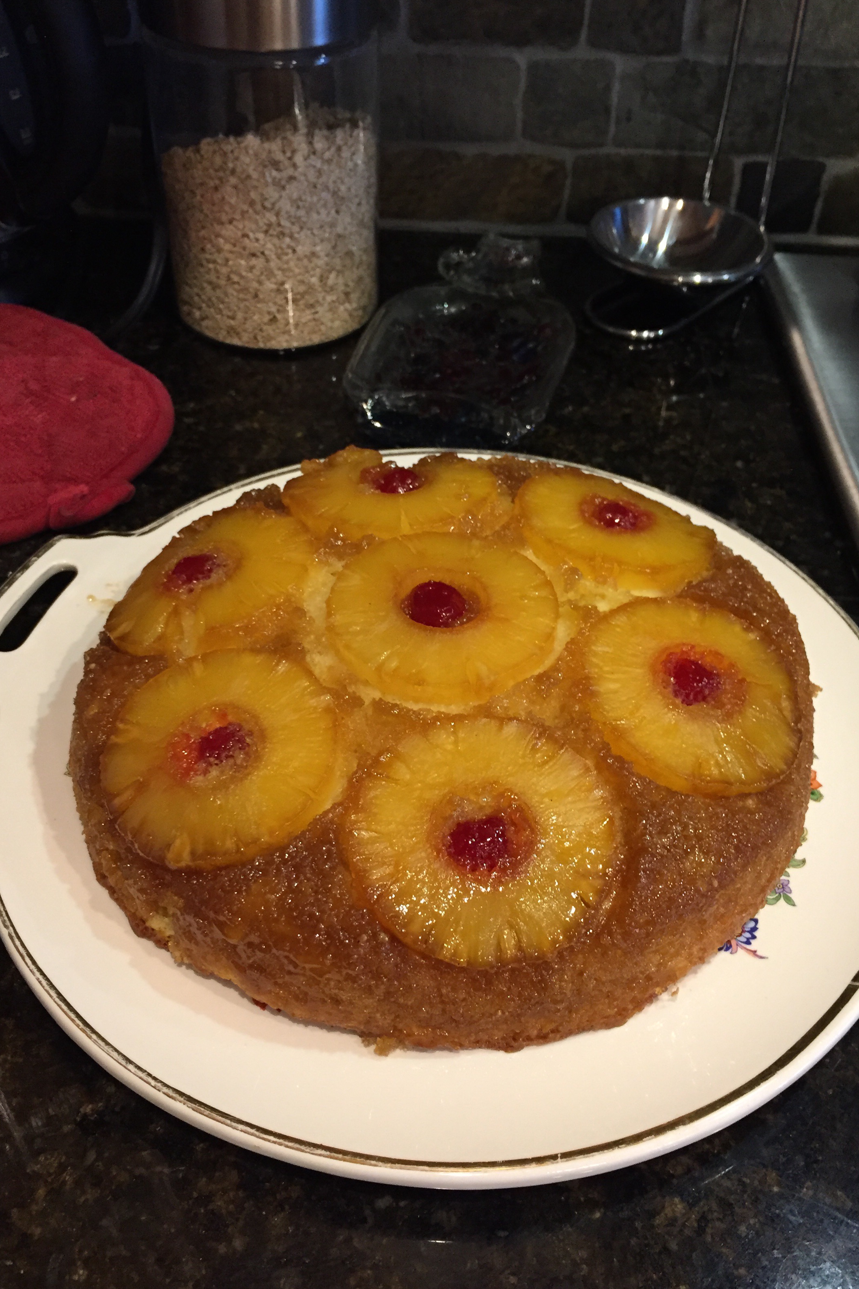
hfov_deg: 42.3
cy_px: 639
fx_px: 1110
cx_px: 408
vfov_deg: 60.3
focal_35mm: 31
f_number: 2.2
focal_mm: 4.15
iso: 160
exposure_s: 1/30
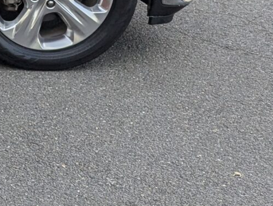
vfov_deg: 11.6
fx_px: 971
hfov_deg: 13.1
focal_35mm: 123
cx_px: -331
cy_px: -91
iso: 45
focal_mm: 6.81
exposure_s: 1/287
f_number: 1.85
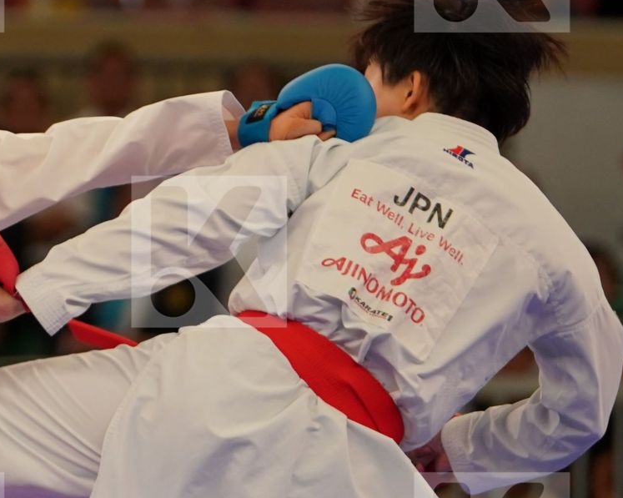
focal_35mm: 570
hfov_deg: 3.4
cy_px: 252
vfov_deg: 2.7
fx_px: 10506
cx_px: -73
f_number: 2.8
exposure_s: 1/1000
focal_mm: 168
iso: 1250
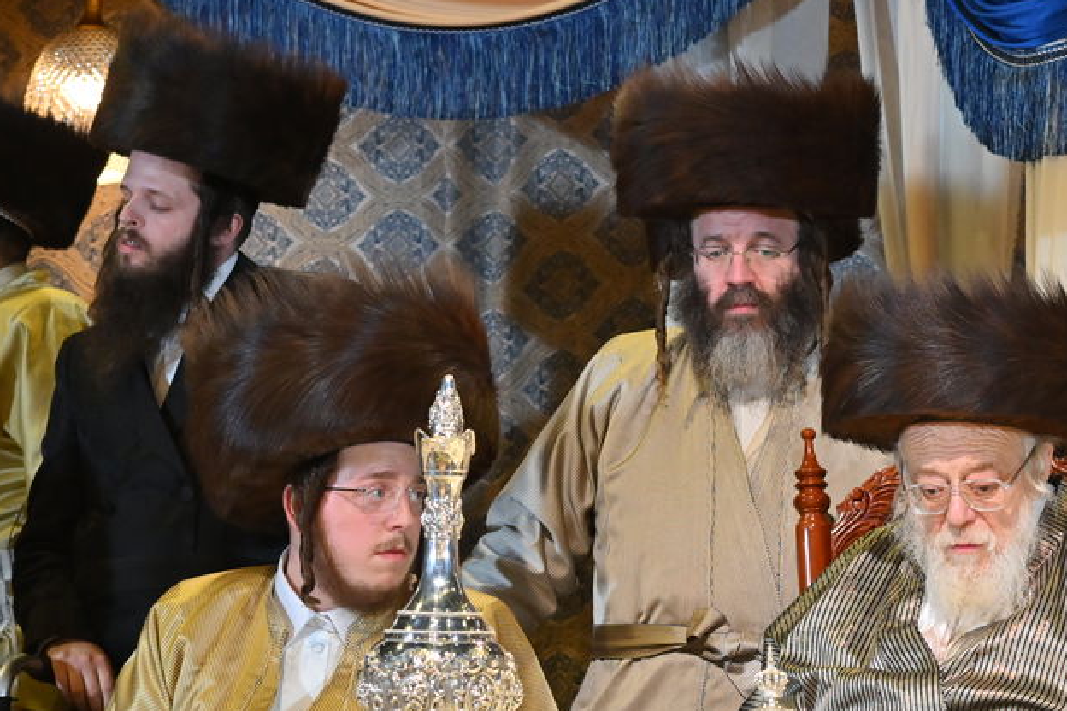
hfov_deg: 12.9
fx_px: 4653
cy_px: 327
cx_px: 1096
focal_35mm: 157
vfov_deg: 8.7
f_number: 5
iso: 1250
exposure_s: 1/200
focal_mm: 70
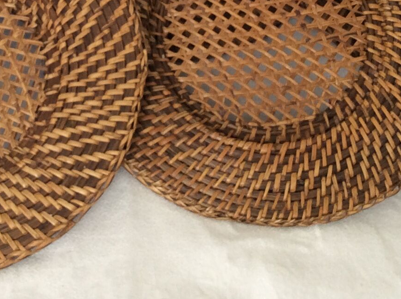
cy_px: -89
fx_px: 1110
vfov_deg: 14.7
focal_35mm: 96
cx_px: 73
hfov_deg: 20.2
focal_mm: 3.3
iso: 40
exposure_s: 1/33
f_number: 2.4
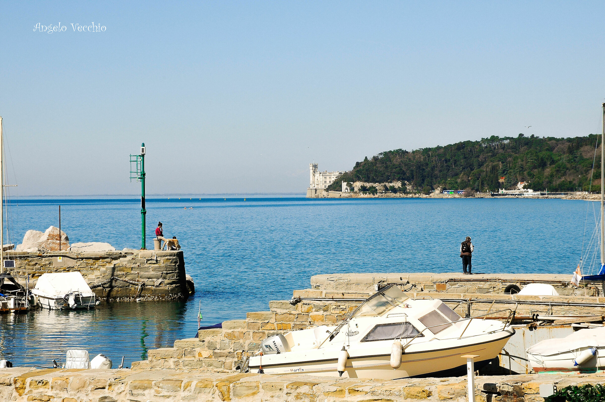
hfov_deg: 18.2
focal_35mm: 112
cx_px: 302
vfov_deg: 12.1
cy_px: 201
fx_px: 1888
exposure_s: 1/160
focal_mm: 75
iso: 200
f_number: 22
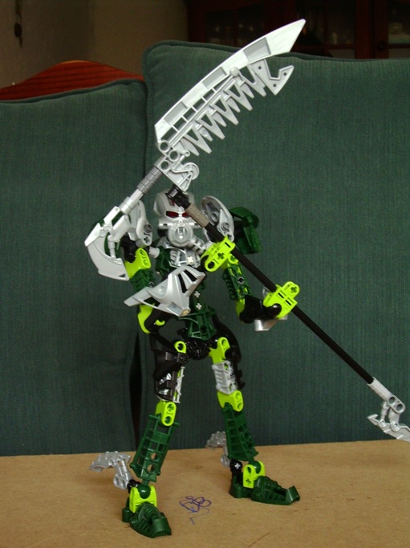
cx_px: 205
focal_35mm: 65
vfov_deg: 29.8
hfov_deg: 22.6
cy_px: 274
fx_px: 1027
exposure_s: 1/60
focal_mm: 11
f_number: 3.6
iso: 50
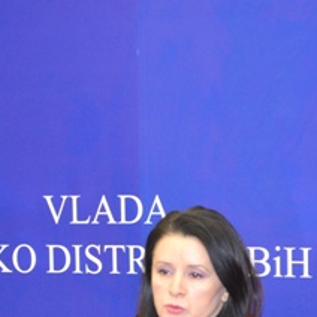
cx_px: 87
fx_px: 2189
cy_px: 273
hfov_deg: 8.3
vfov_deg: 8.3
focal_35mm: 211
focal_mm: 55
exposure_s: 1/60
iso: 2000
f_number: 5.6
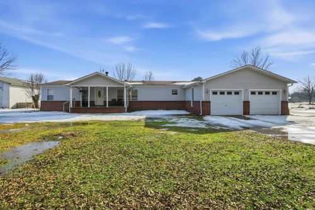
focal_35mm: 18
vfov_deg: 67.3
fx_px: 157
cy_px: 105
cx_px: 158
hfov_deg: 90.0
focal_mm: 12
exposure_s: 1/3200
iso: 250
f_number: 9
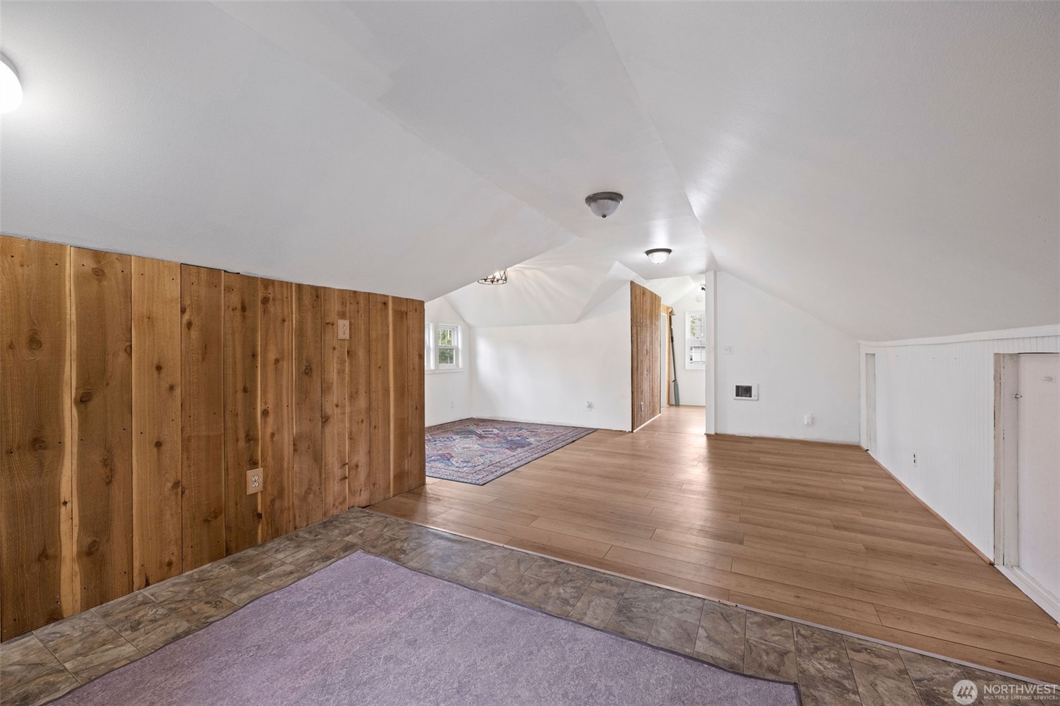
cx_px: 530
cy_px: 353
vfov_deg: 81.2
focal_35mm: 14
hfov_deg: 104.3
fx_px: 412
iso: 1000
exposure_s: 1/40
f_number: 5
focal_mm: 14
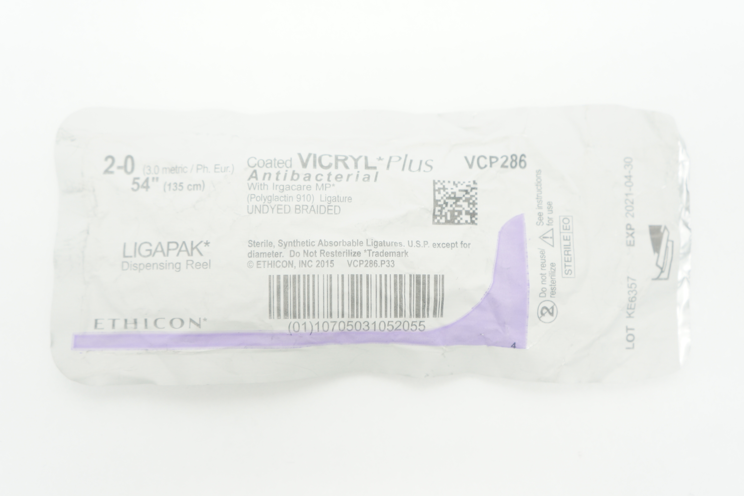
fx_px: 920
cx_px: 379
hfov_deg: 44.0
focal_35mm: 45
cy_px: 249
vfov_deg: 30.2
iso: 400
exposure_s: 1/60
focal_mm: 29
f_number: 4
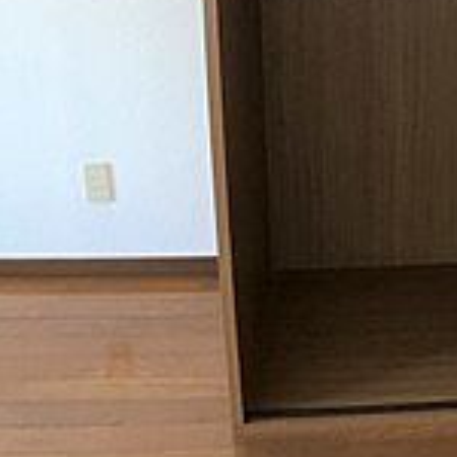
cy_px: -46
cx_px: 445
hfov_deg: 21.2
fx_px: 1180
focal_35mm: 79
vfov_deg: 20.9
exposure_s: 1/17
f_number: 1.8
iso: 40
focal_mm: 3.99
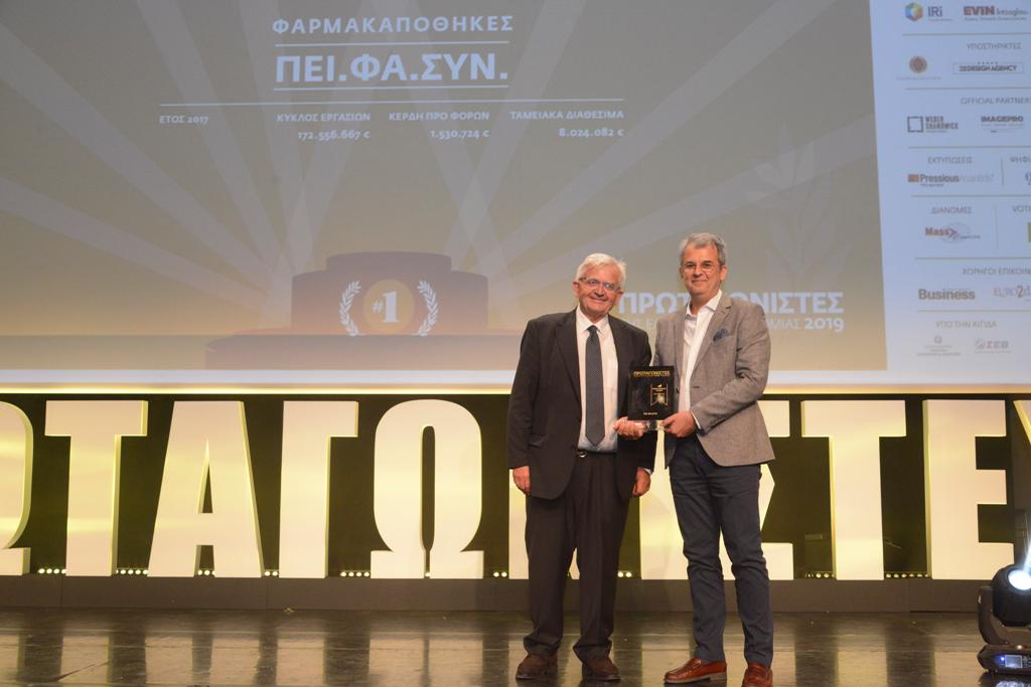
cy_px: 344
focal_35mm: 38
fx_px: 1088
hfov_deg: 50.7
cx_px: 516
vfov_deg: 35.1
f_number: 6.3
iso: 4000
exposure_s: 1/160
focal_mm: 38
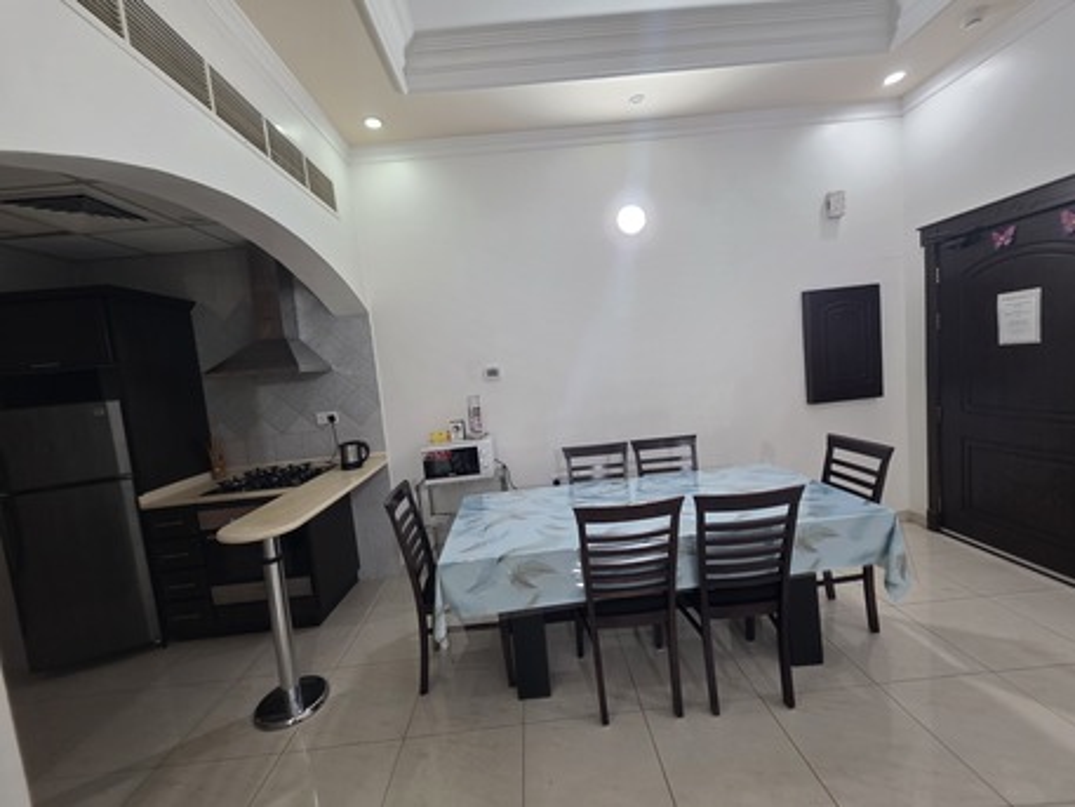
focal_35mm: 13
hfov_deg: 106.2
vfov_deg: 89.9
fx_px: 404
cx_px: 538
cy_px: 404
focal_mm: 2.2
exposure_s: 1/50
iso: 160
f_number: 1.9
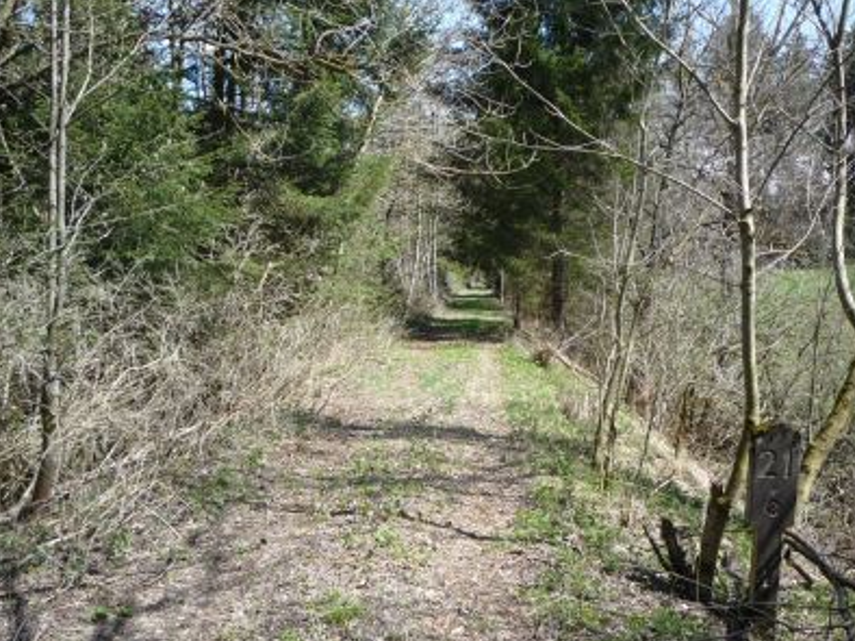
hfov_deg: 47.9
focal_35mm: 39
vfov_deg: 36.7
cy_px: 372
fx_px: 963
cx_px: 445
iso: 100
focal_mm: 5.2
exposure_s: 1/250
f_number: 4
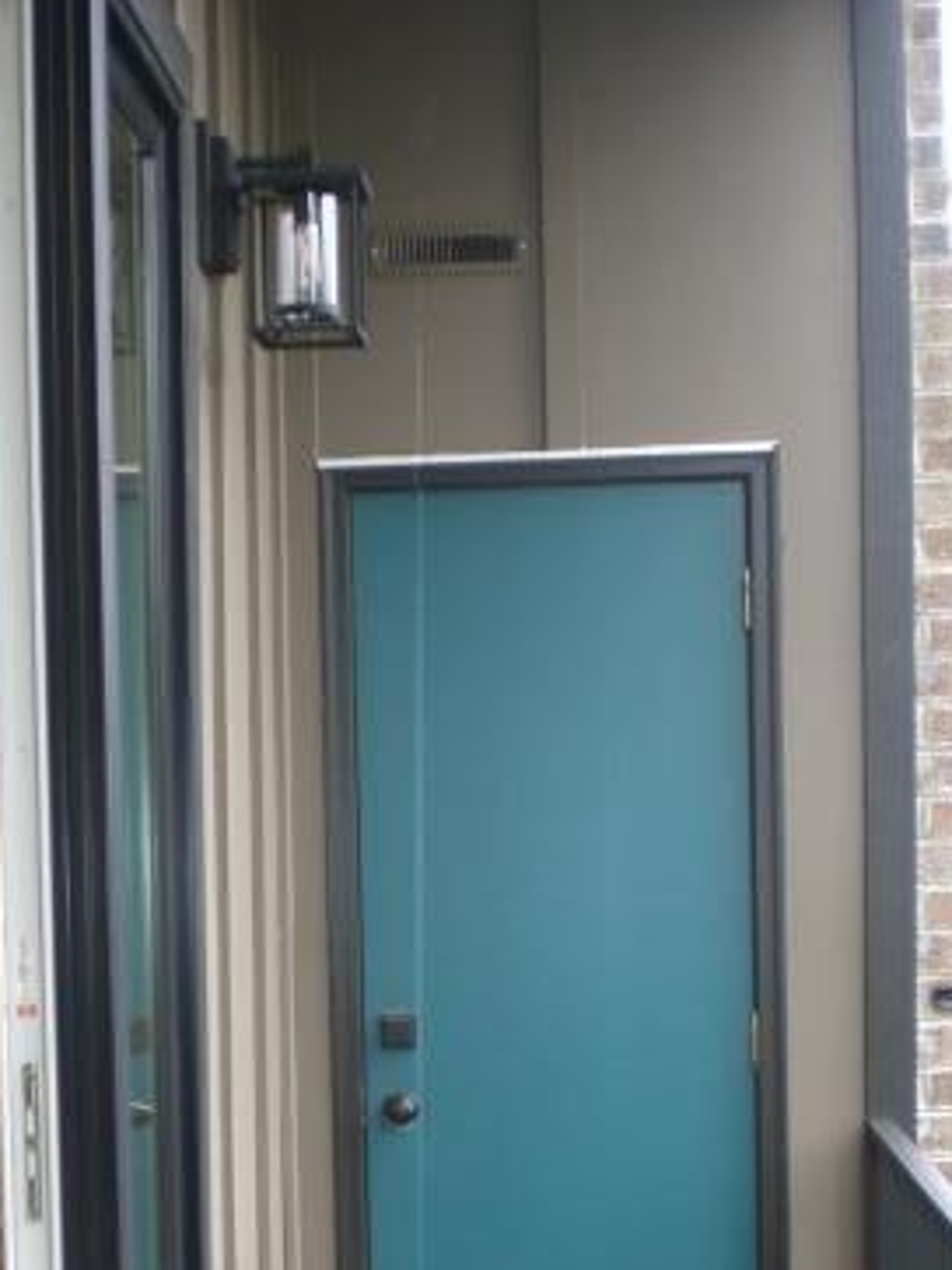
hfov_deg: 21.9
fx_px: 2458
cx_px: 410
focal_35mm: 67
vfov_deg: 28.3
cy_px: 1032
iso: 100
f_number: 3.1
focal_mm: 6.3
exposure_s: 1/60
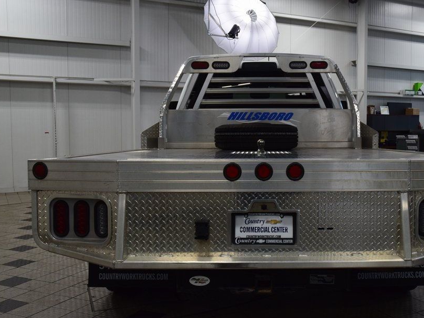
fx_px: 490
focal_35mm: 40
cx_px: 261
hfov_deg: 46.5
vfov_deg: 36.0
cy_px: 161
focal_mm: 22
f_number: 8
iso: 1000
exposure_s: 1/60
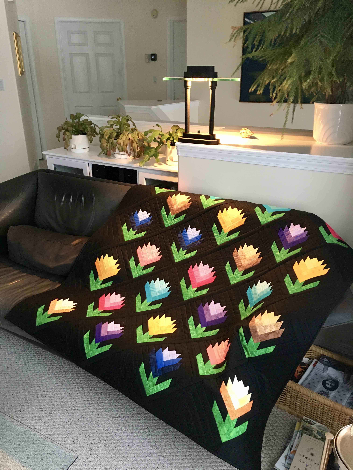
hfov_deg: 48.2
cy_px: 235
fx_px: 394
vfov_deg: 61.7
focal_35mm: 29
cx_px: 176
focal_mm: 4.15
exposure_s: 1/30
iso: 160
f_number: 2.2
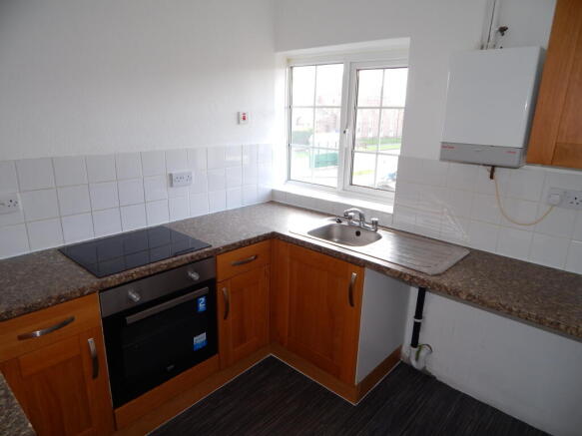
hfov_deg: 76.4
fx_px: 370
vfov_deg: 61.1
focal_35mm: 22
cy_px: 218
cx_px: 291
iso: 125
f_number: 3
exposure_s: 1/30
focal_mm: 4
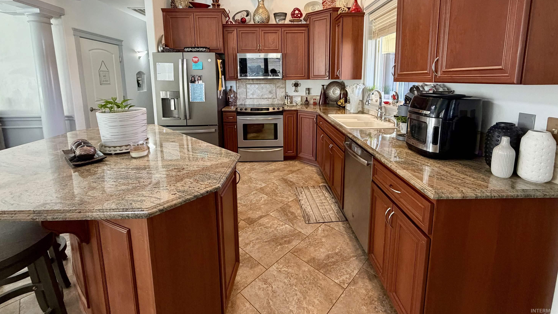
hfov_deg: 99.4
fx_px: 237
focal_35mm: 16
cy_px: 111
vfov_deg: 65.7
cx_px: 282
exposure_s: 1/60
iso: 320
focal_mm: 2.22
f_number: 2.2
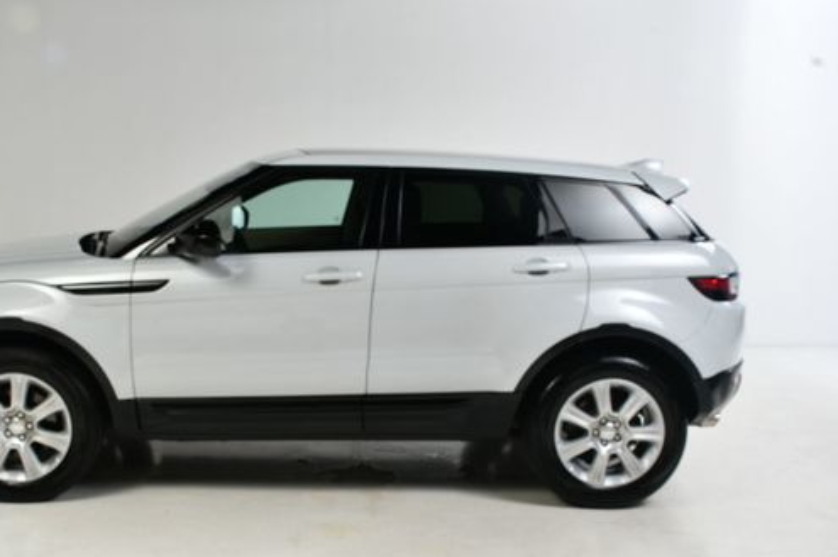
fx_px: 1023
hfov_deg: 44.2
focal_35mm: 44
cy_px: 328
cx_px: 311
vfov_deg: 30.4
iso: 100
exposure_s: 1/160
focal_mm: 23
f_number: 13
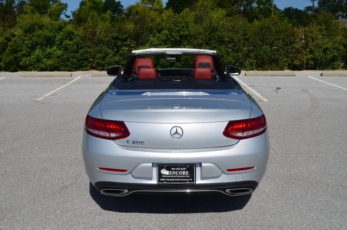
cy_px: 115
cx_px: 174
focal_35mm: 36
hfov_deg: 53.2
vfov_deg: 36.7
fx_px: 346
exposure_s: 1/200
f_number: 13
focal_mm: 24
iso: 100
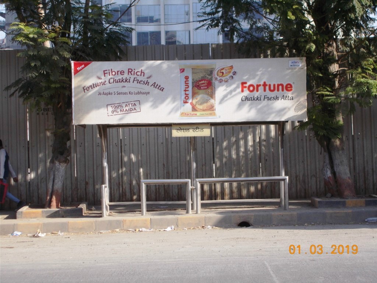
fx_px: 828
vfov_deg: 19.4
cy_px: 142
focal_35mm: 76
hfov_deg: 25.7
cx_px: 188
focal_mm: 13.5
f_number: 5.8
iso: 80
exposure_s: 1/160
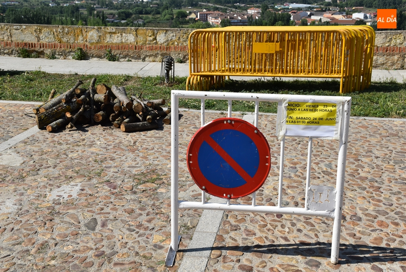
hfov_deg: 41.1
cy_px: 136
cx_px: 203
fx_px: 542
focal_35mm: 48
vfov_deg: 28.1
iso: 200
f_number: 10
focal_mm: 32
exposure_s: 1/400
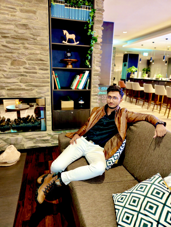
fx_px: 151
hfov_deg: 58.9
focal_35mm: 23
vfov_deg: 73.9
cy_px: 114
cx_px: 86
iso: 2709
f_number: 2.8
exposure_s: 1/14.3
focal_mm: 5.56
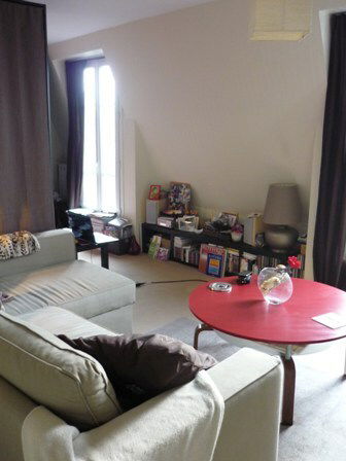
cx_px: 173
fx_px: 440
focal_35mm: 33
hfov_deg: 42.9
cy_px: 230
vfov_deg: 55.4
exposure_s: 1/13
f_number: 2.8
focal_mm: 5.5
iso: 400
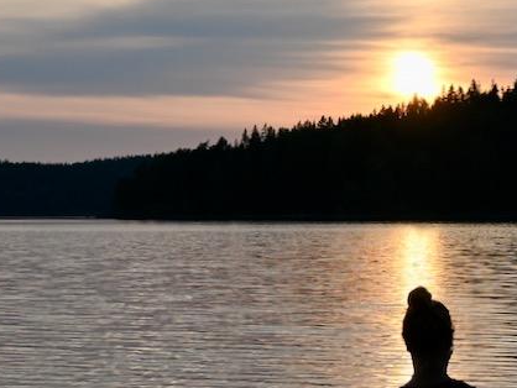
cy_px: 347
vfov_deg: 11.4
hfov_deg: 15.1
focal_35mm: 129
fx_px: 1928
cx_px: 448
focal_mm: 34
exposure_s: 1/320
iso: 100
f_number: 6.3
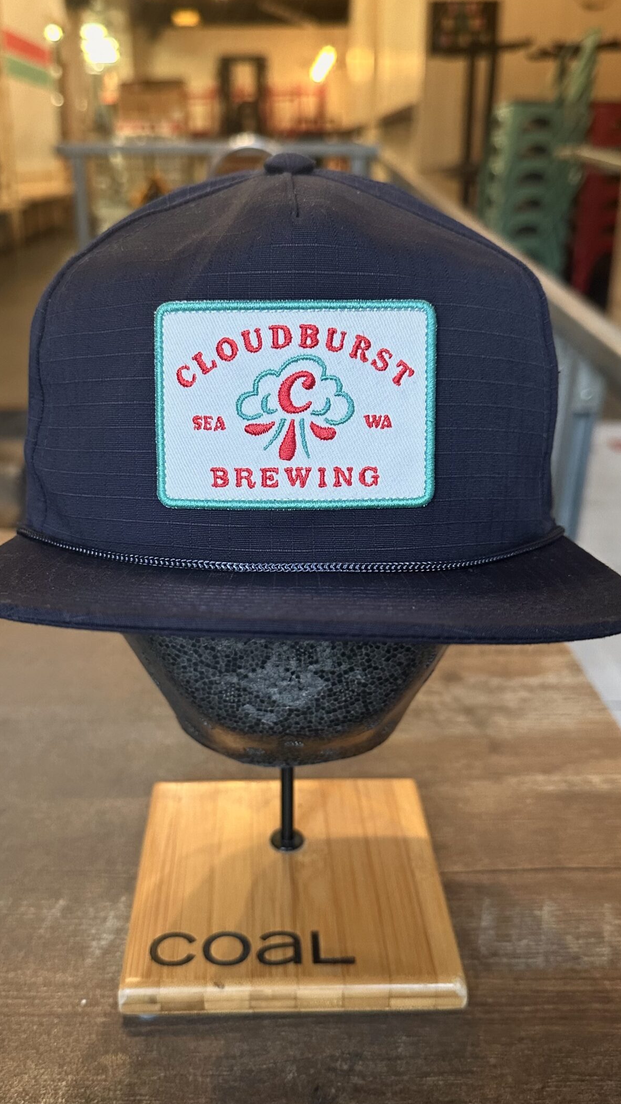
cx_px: 269
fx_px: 937
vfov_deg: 61.0
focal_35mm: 32
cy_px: 561
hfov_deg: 36.6
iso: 400
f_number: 1.78
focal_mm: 6.86
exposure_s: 1/60
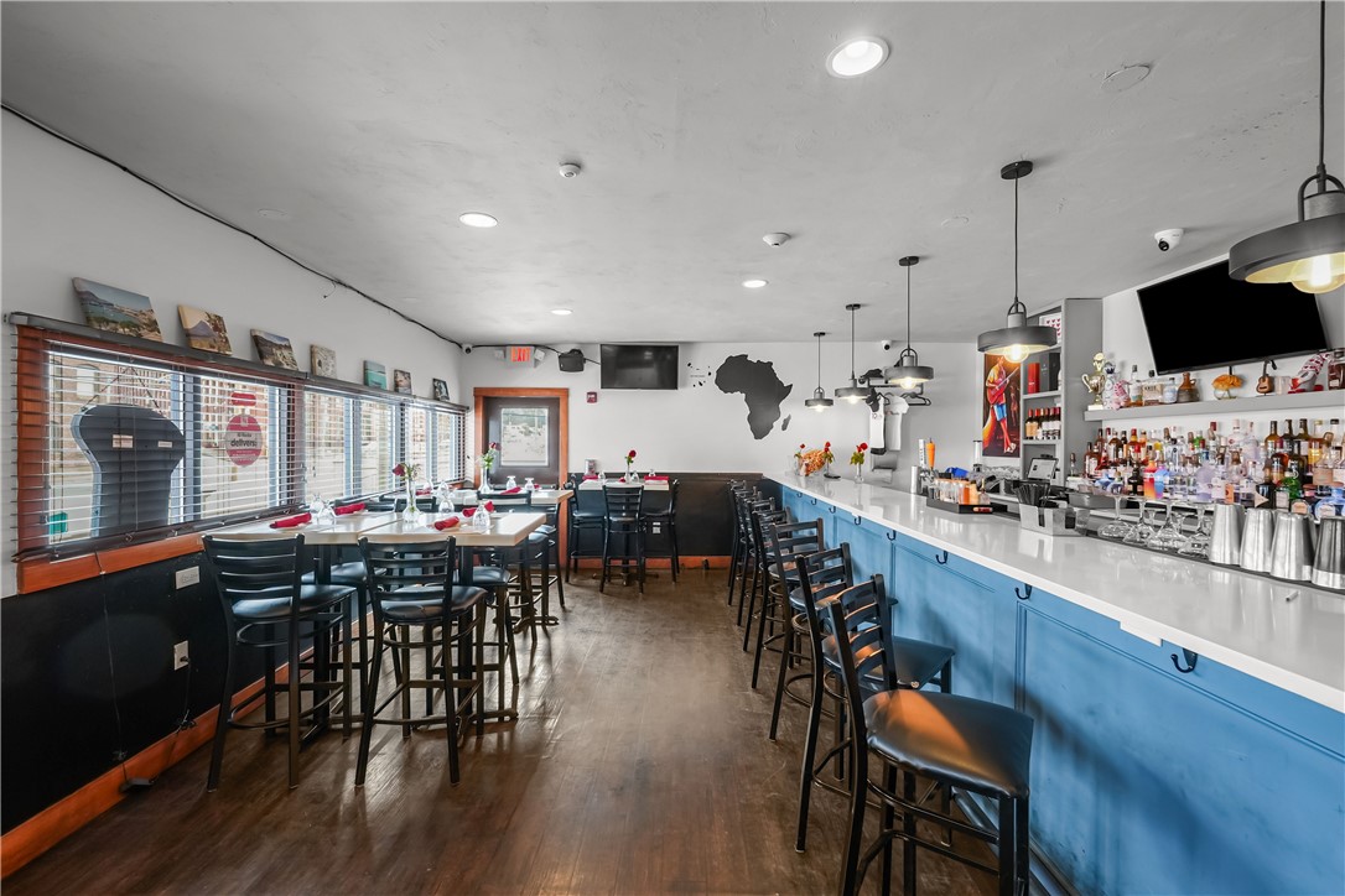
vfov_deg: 77.3
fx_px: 560
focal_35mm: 15
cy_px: 448
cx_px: 672
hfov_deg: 100.4
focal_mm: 10
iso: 320
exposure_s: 1/3
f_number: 7.1
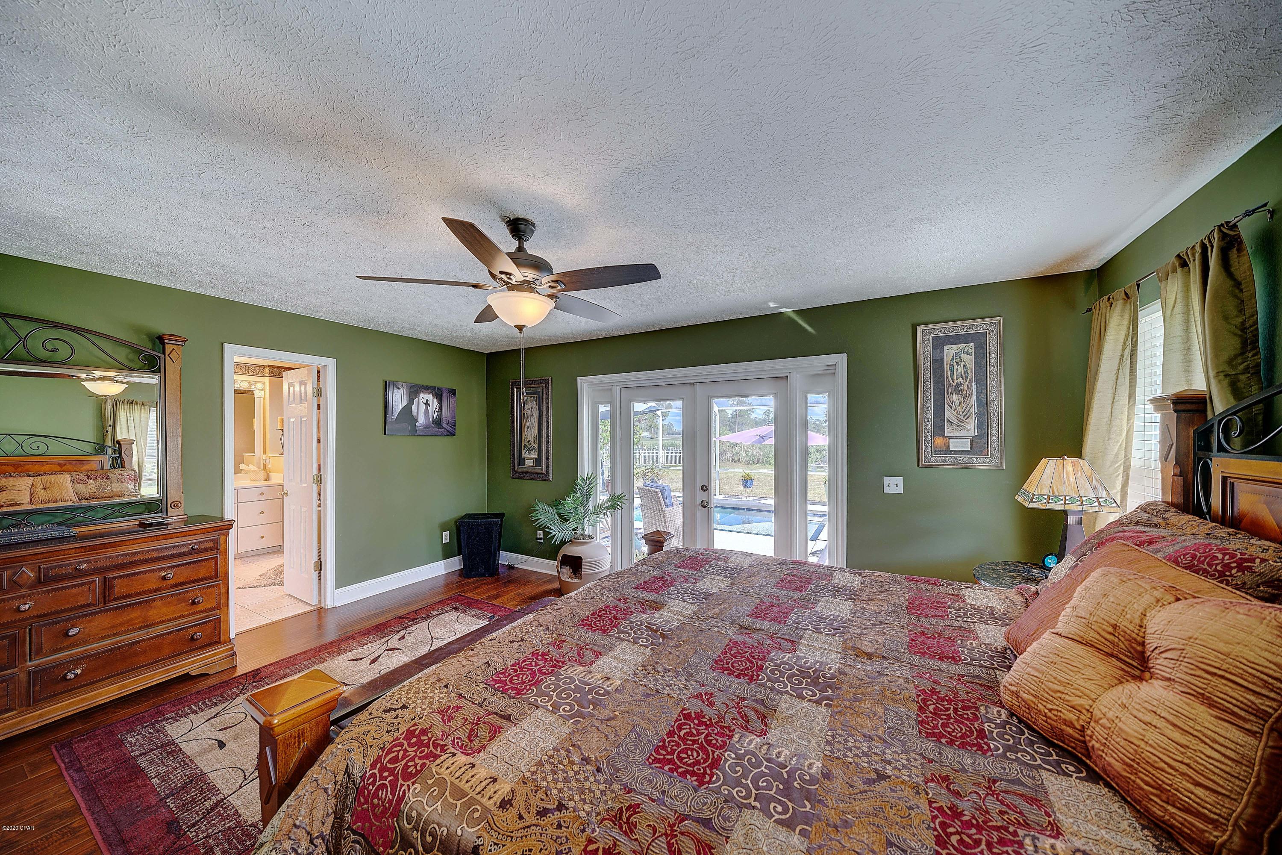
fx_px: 427
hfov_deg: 112.6
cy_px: 428
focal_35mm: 12
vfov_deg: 90.0
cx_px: 641
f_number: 5.6
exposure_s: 1/5
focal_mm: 12
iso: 100
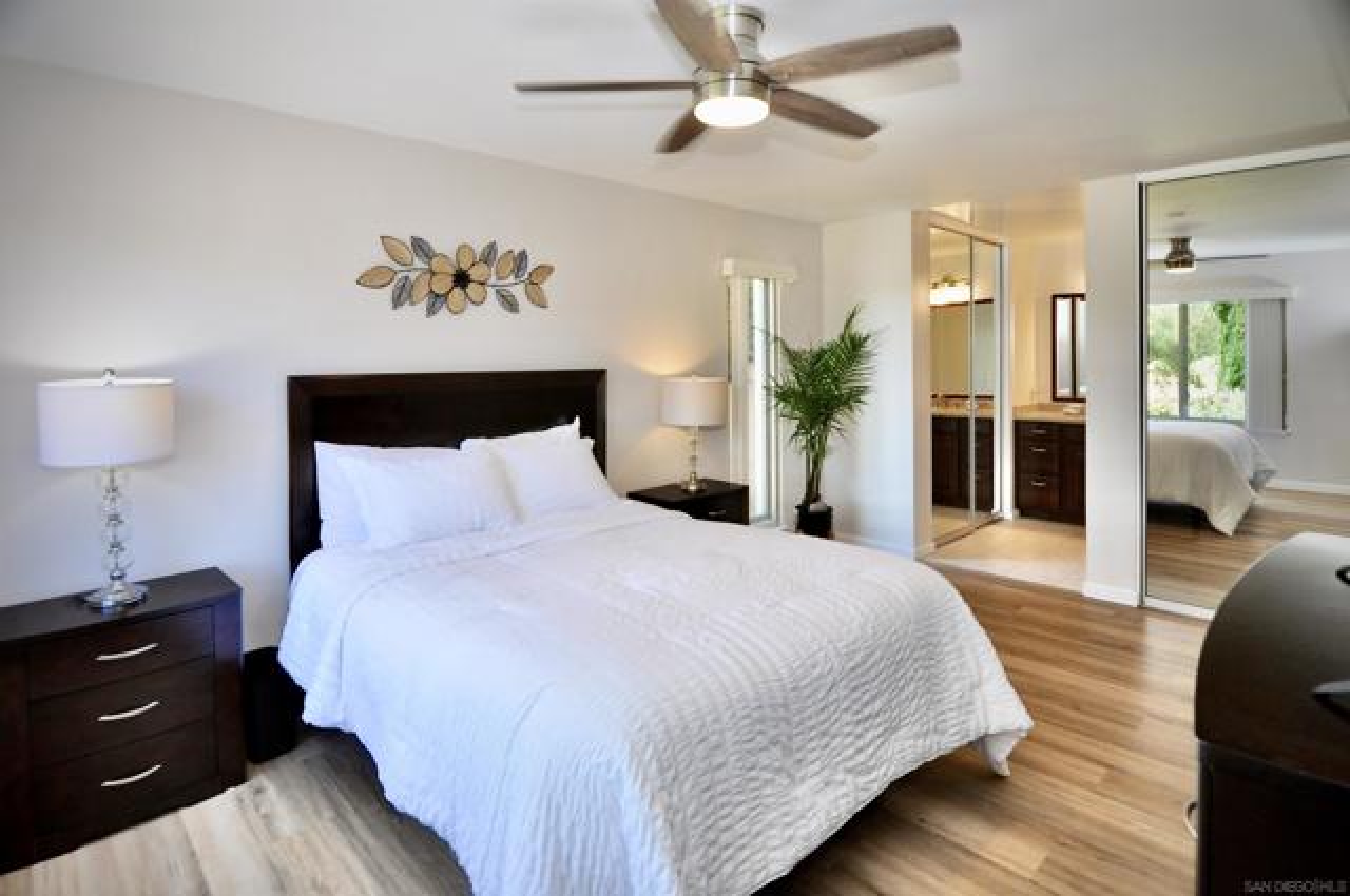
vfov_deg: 71.9
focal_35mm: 16
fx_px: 618
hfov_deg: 95.1
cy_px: 448
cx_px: 675
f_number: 4.5
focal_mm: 11
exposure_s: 1/80
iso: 400
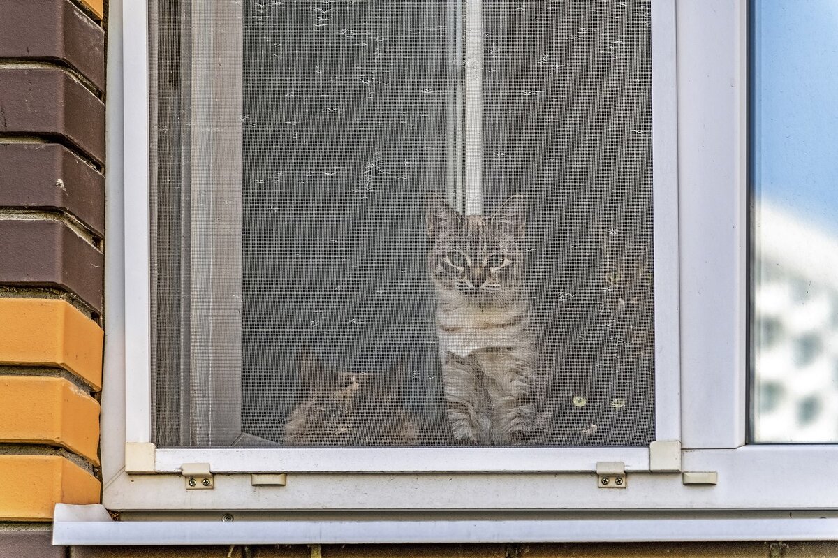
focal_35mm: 165
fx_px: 3839
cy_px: 279
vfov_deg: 8.3
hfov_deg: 12.5
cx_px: 419
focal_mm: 165
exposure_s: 1/500
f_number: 6
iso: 280
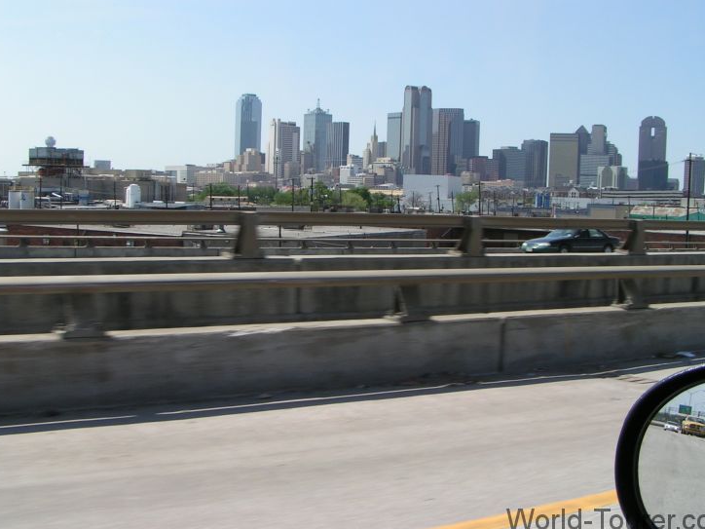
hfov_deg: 44.8
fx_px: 855
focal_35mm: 42
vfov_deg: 34.3
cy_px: 245
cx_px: 347
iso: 50
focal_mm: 5.8
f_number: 5.6
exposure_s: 1/640
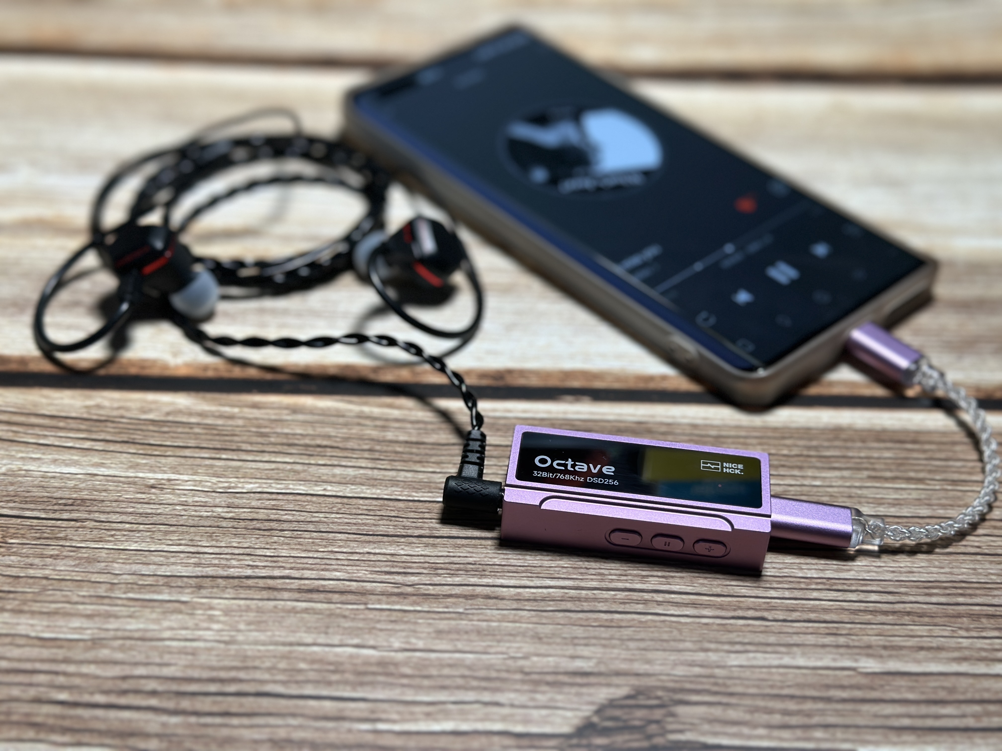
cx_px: 501
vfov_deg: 30.3
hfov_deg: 39.7
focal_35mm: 48
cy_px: 376
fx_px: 1389
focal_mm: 6.86
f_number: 1.78
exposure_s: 1/101
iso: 80
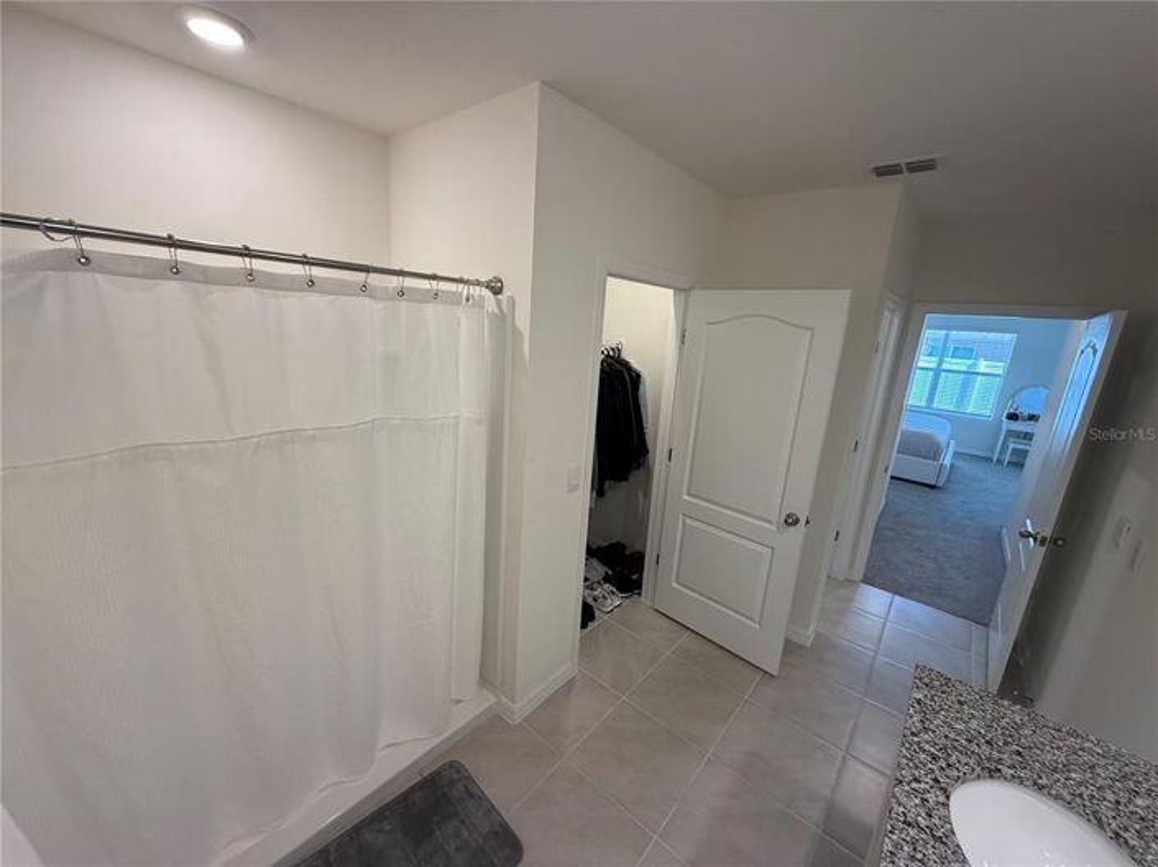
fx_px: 468
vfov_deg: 85.6
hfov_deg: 102.1
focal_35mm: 14
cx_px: 579
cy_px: 434
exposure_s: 1/120
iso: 200
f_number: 2.2
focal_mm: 2.22
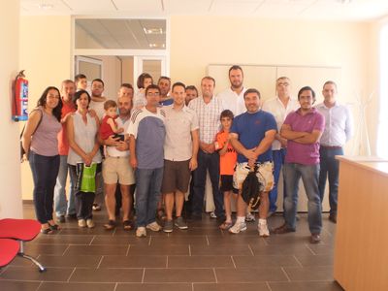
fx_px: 404
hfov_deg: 51.4
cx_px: 194
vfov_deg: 39.7
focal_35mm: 36
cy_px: 146
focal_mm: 6.3
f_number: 3.1
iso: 125
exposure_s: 1/30
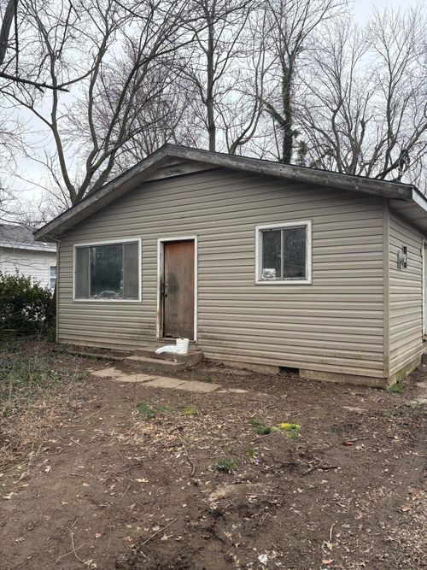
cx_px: 214
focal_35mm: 26
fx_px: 428
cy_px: 285
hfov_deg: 53.0
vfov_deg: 67.3
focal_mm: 5.96
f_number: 1.6
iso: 50
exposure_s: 1/523
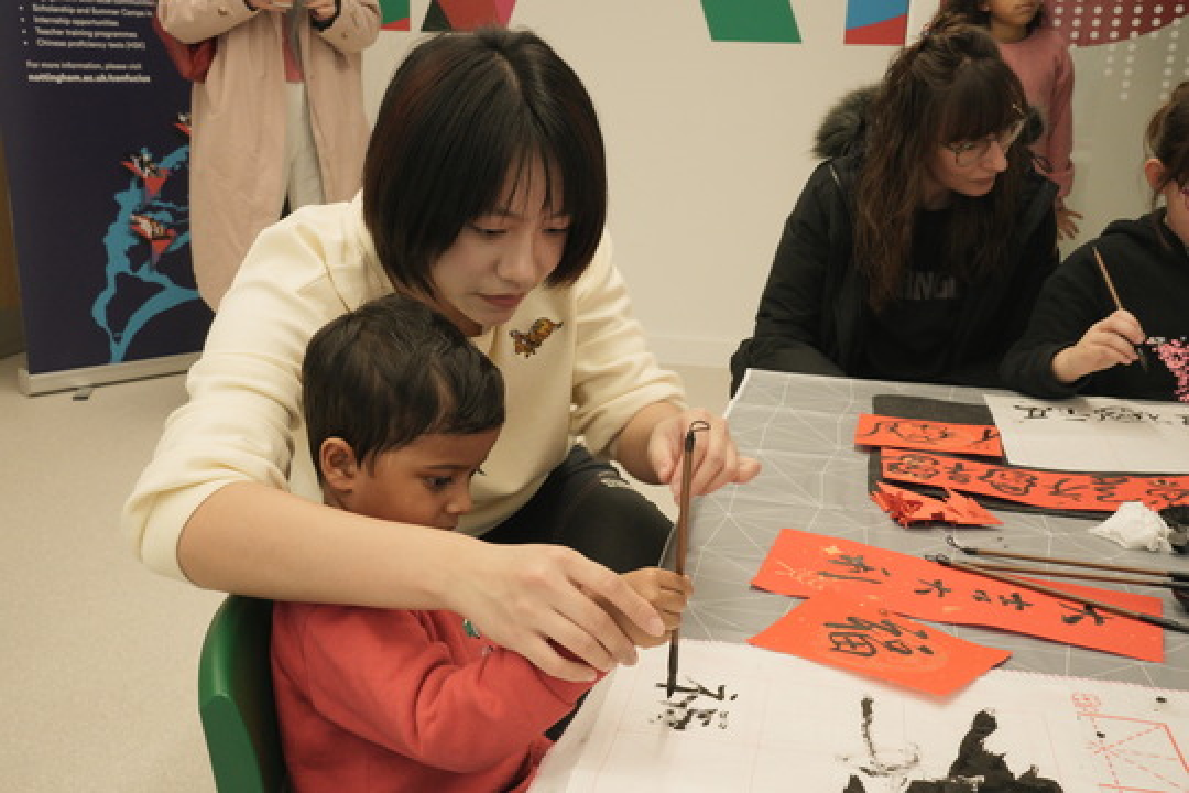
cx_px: 594
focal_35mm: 39
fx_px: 1288
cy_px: 396
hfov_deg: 49.6
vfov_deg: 34.2
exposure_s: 1/60
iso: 5000
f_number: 14
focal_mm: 39
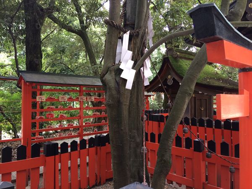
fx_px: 211
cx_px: 126
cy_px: 94
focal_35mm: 29
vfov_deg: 48.2
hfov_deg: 61.7
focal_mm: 4.15
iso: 64
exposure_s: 1/30
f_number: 2.2
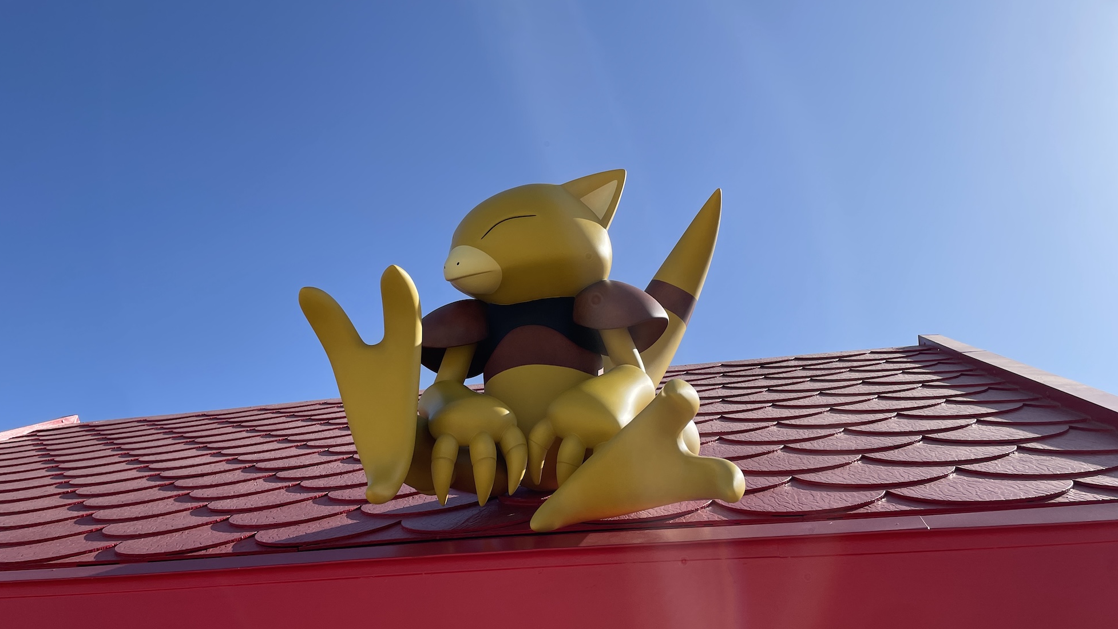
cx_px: 564
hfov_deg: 66.1
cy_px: 280
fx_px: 860
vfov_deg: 40.1
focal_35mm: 29
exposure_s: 1/4292
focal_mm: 4.2
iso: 32
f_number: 1.6
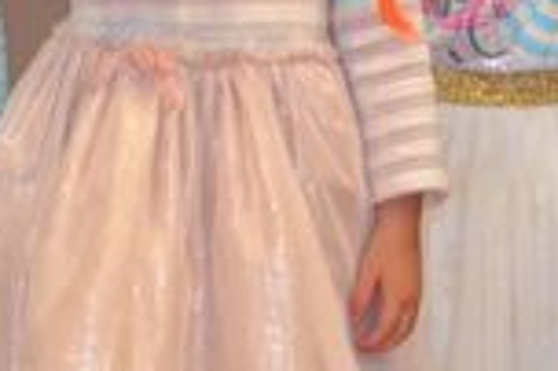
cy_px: -433
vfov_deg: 1.6
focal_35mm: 871
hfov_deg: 2.4
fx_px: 13486
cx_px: 573
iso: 2000
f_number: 5.6
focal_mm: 98
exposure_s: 1/60
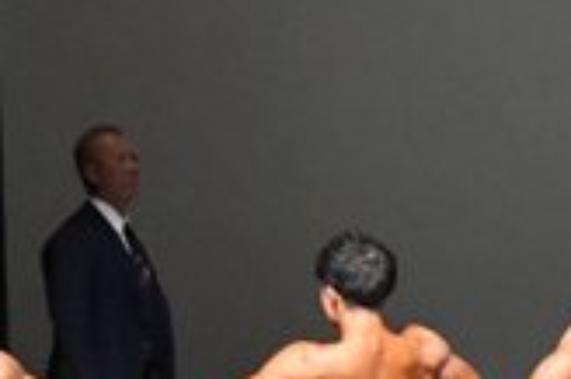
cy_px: 306
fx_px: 10125
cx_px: 987
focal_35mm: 639
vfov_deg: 2.1
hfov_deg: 3.2
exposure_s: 1/400
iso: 11400
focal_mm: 90
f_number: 5.6
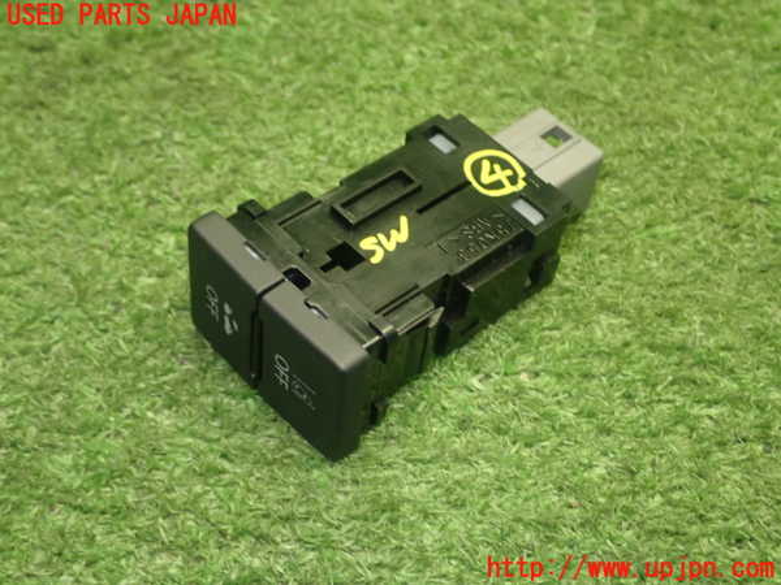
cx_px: 390
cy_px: 292
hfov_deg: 35.5
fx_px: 1218
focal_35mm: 54
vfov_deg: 27.0
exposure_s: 1/50
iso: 800
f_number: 3.3
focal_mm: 9.65
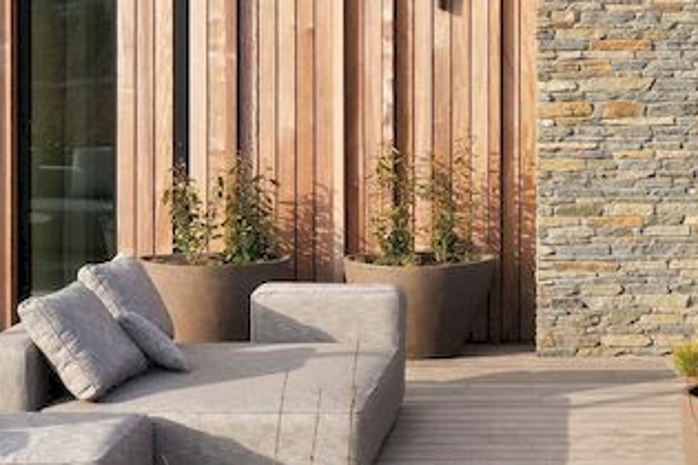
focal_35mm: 91
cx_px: 576
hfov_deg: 22.0
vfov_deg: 14.7
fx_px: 1764
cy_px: -29
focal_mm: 10.26
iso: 100
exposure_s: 1/320
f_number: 5.6
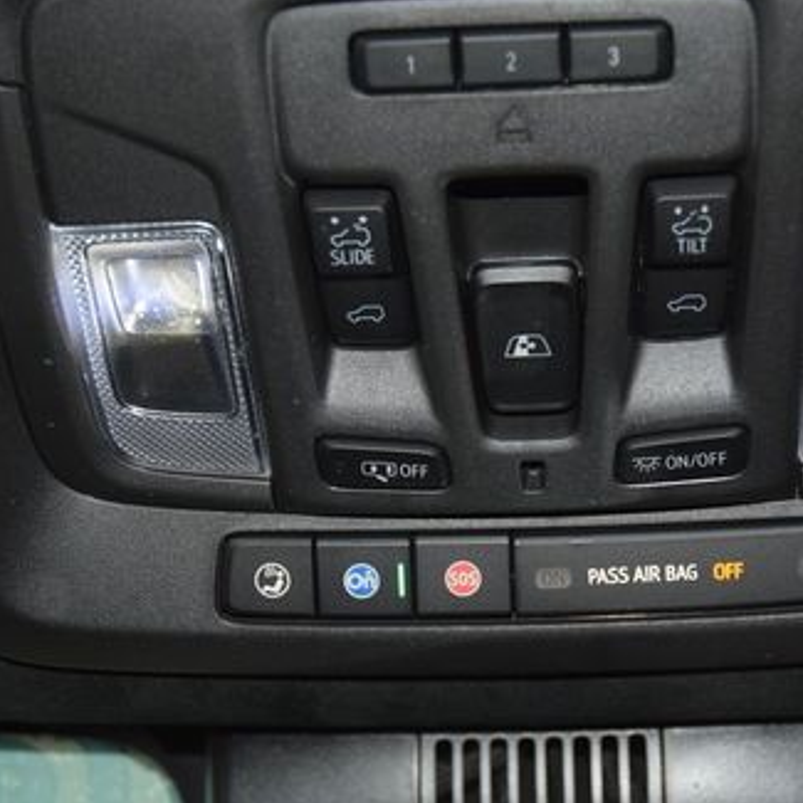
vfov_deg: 23.7
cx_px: 529
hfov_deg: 23.6
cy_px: 463
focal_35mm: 73
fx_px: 1912
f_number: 3.8
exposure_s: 1/60
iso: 720
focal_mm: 29
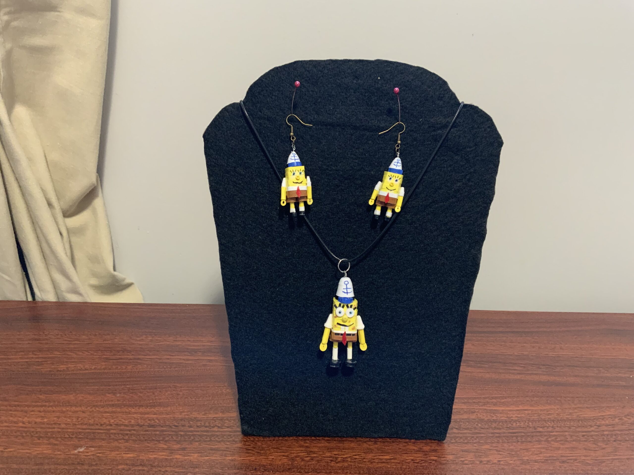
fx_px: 531
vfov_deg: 48.2
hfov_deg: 61.7
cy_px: 238
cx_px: 317
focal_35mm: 29
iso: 250
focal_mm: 3
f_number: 1.8
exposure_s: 1/60
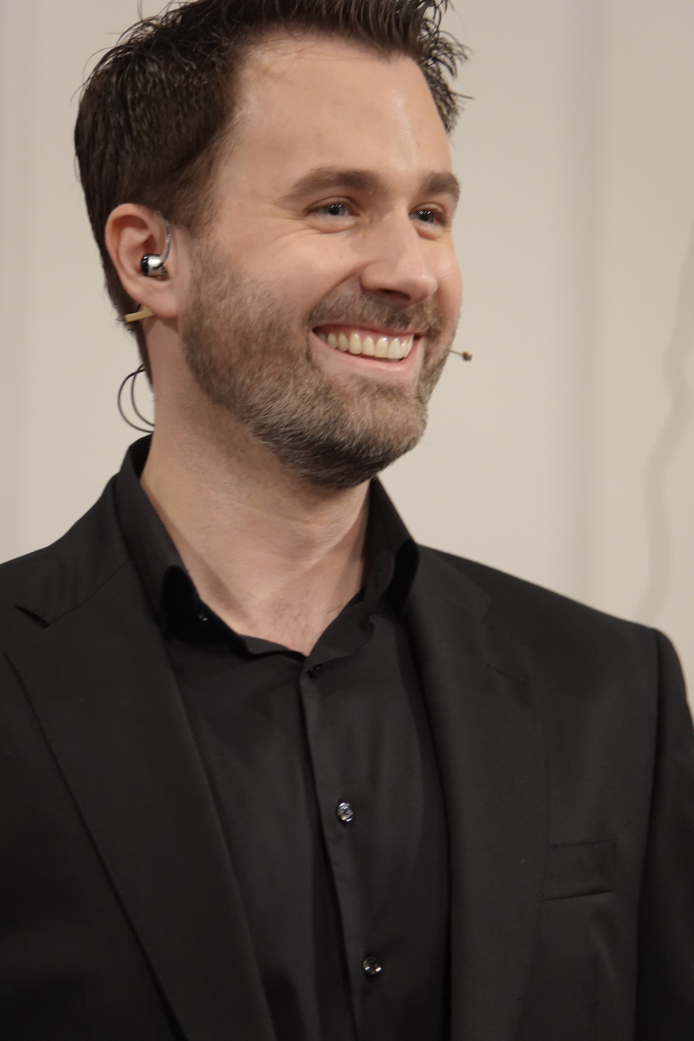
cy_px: 520
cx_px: 347
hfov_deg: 2.5
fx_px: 15645
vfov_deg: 3.8
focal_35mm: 541
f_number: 4
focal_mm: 198.21
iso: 800
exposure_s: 1/100
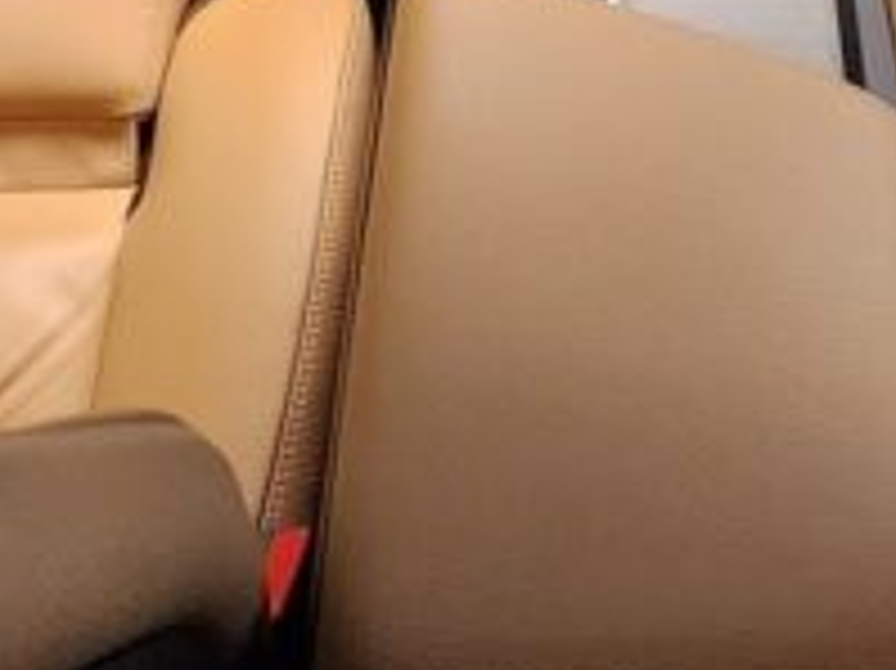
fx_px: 1733
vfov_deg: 16.9
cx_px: 608
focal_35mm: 67
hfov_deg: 28.8
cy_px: -634
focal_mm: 1.74
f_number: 2.2
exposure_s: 1/50
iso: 400
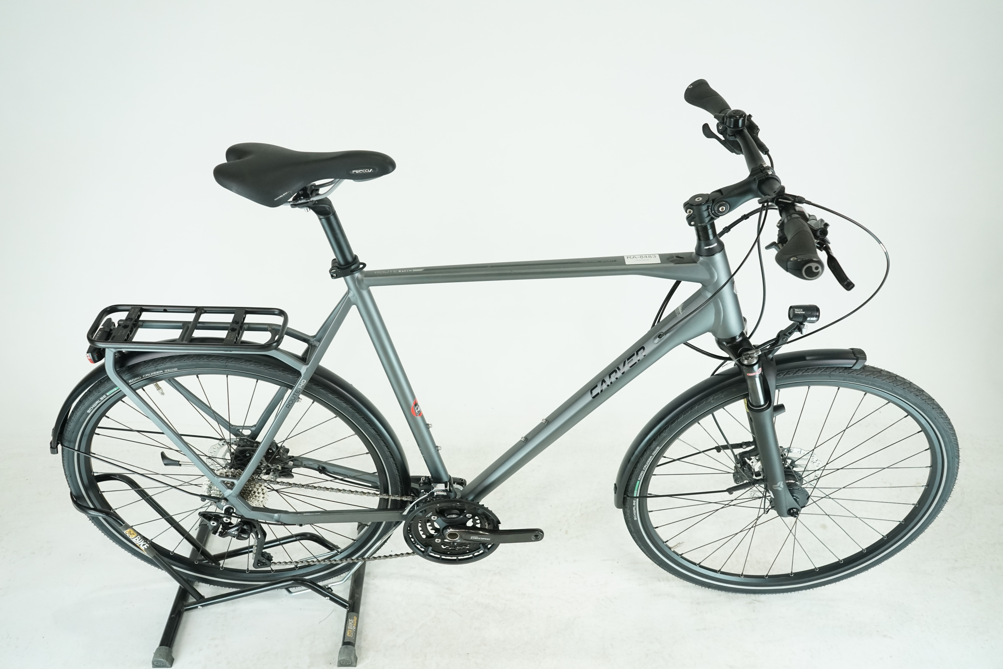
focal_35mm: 30
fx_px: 836
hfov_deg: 61.9
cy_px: 334
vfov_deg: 43.6
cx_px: 502
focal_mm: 30
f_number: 5.6
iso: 1600
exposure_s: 1/200
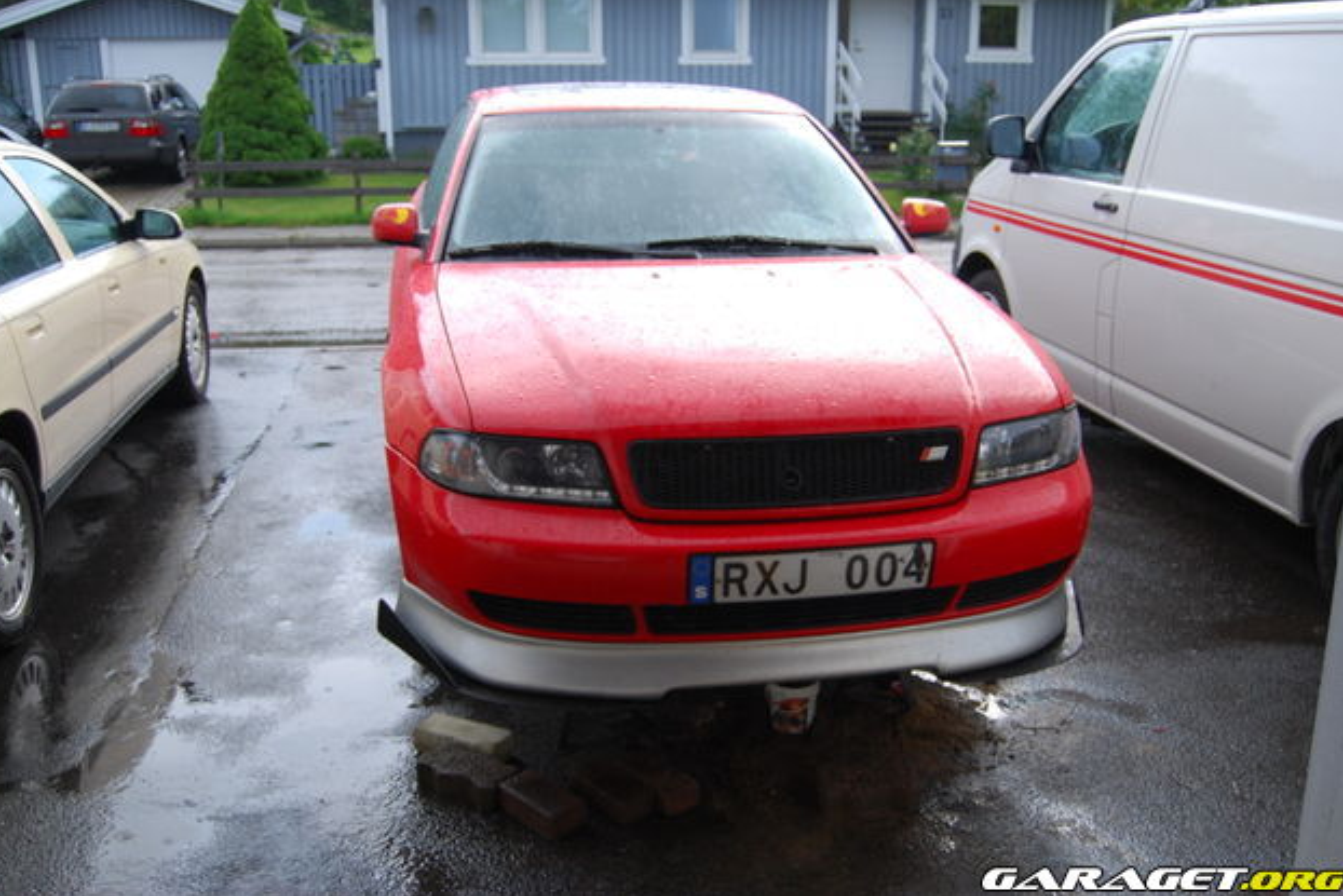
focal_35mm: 36
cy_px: 438
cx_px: 661
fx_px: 1325
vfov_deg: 37.4
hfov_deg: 53.7
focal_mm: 23
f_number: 3.8
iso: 320
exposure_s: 1/30
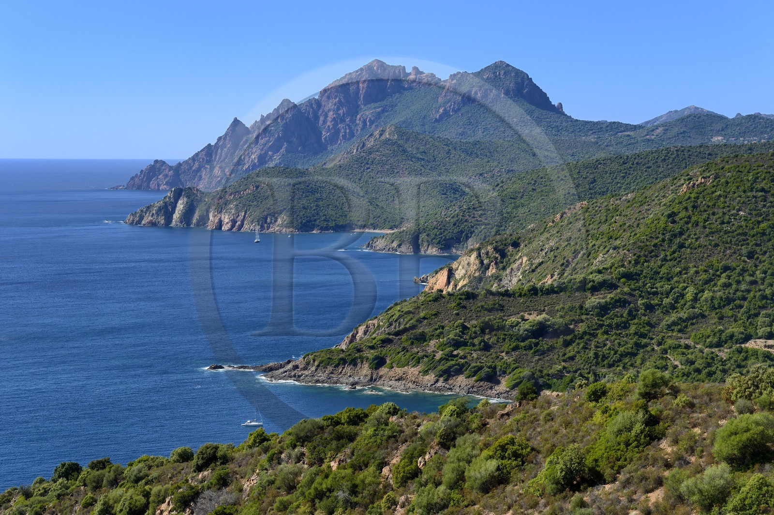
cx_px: 387
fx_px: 1289
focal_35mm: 60
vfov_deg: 22.6
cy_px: 258
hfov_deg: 33.4
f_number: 8
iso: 200
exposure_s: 1/500
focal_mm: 60
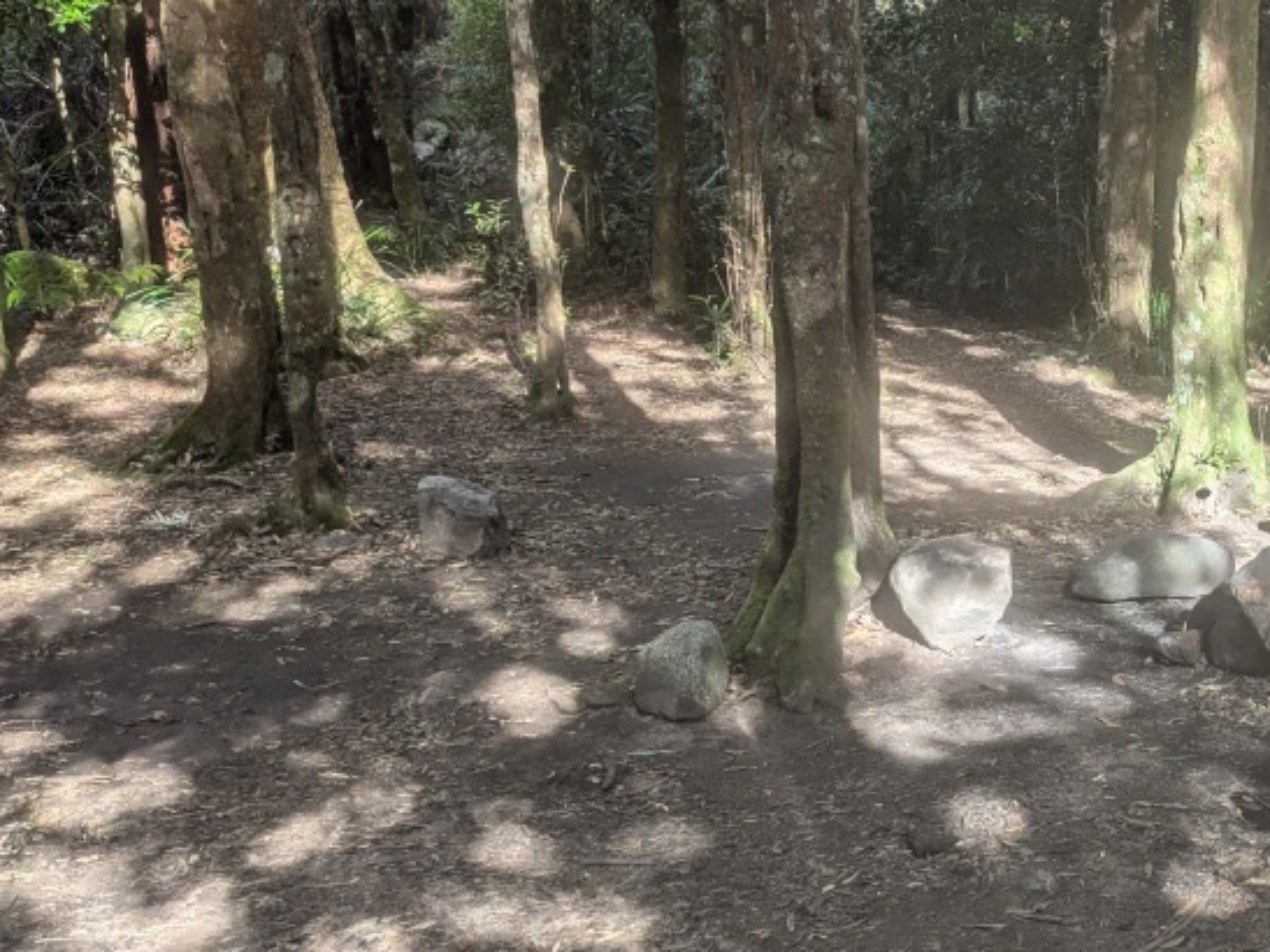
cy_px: 544
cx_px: 1136
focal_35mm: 51
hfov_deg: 35.4
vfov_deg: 28.5
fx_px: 1871
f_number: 1.73
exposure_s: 1/360
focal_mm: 4.38
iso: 54
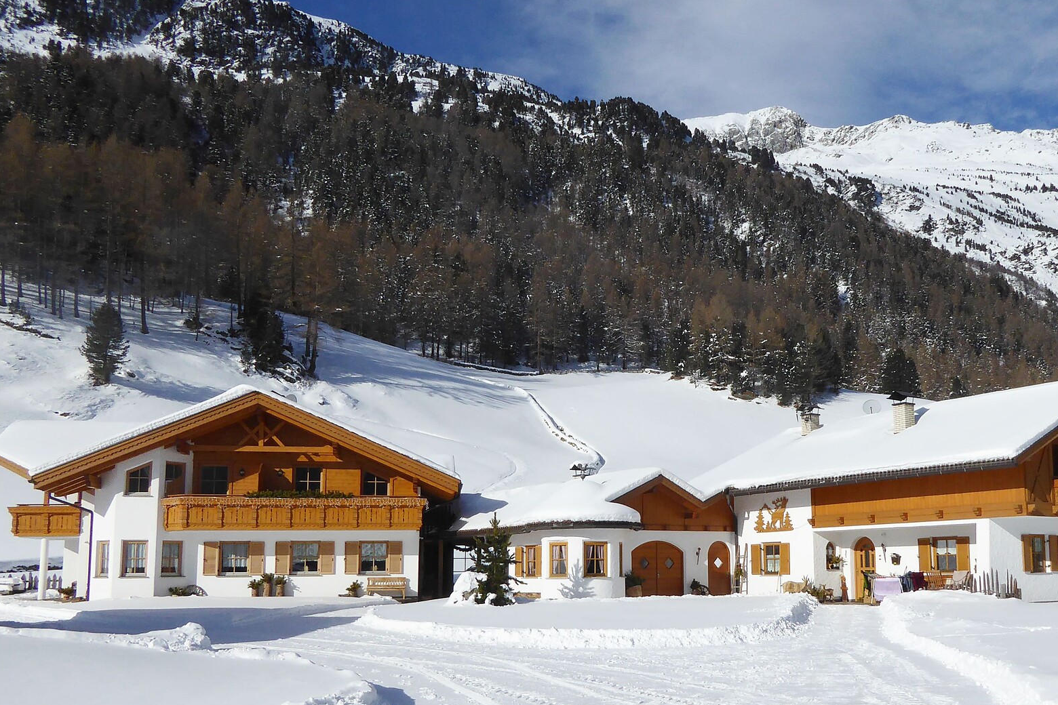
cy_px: 411
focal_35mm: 32
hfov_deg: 58.2
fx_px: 940
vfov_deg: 41.0
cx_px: 638
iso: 100
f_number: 4.5
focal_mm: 4.3
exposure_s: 1/1600
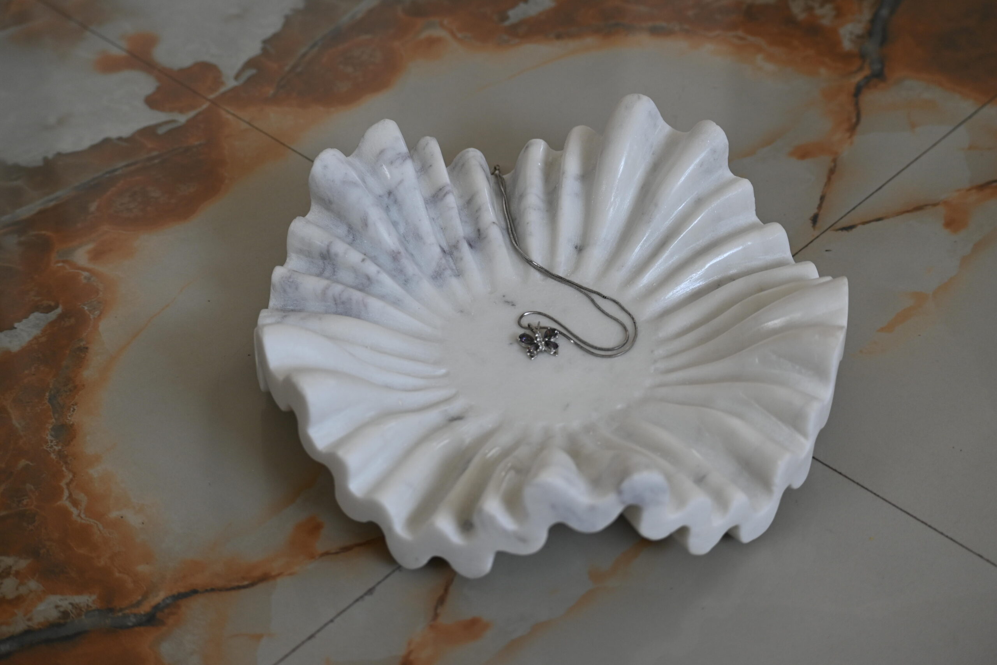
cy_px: 332
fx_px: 2409
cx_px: 498
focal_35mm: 87
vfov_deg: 15.7
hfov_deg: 23.4
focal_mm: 58
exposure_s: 1/40
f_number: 4.5
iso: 250
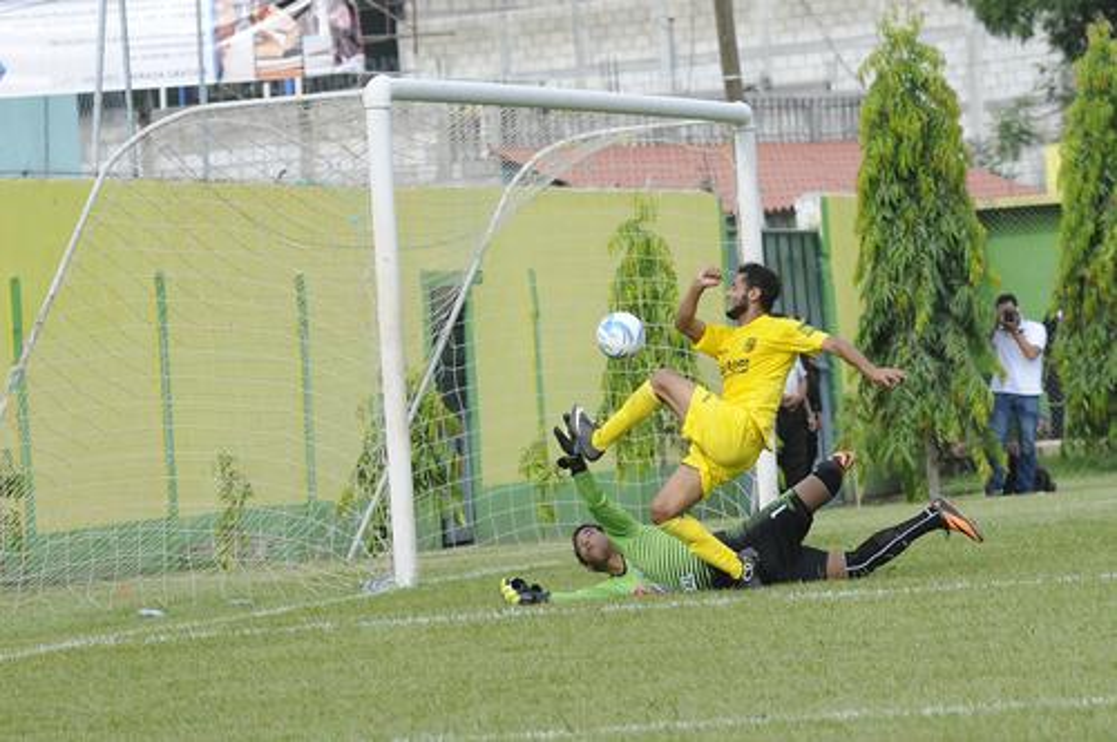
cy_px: 371
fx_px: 6275
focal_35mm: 202
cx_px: 558
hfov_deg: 10.2
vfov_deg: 6.8
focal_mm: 135
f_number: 5.6
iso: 320
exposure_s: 1/1000
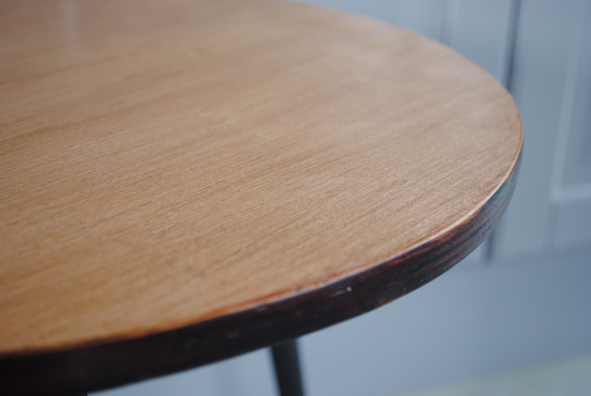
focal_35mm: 60
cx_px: 296
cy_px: 198
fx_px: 986
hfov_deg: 33.4
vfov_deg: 22.7
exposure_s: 1/40
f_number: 5.3
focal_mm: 40
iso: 200
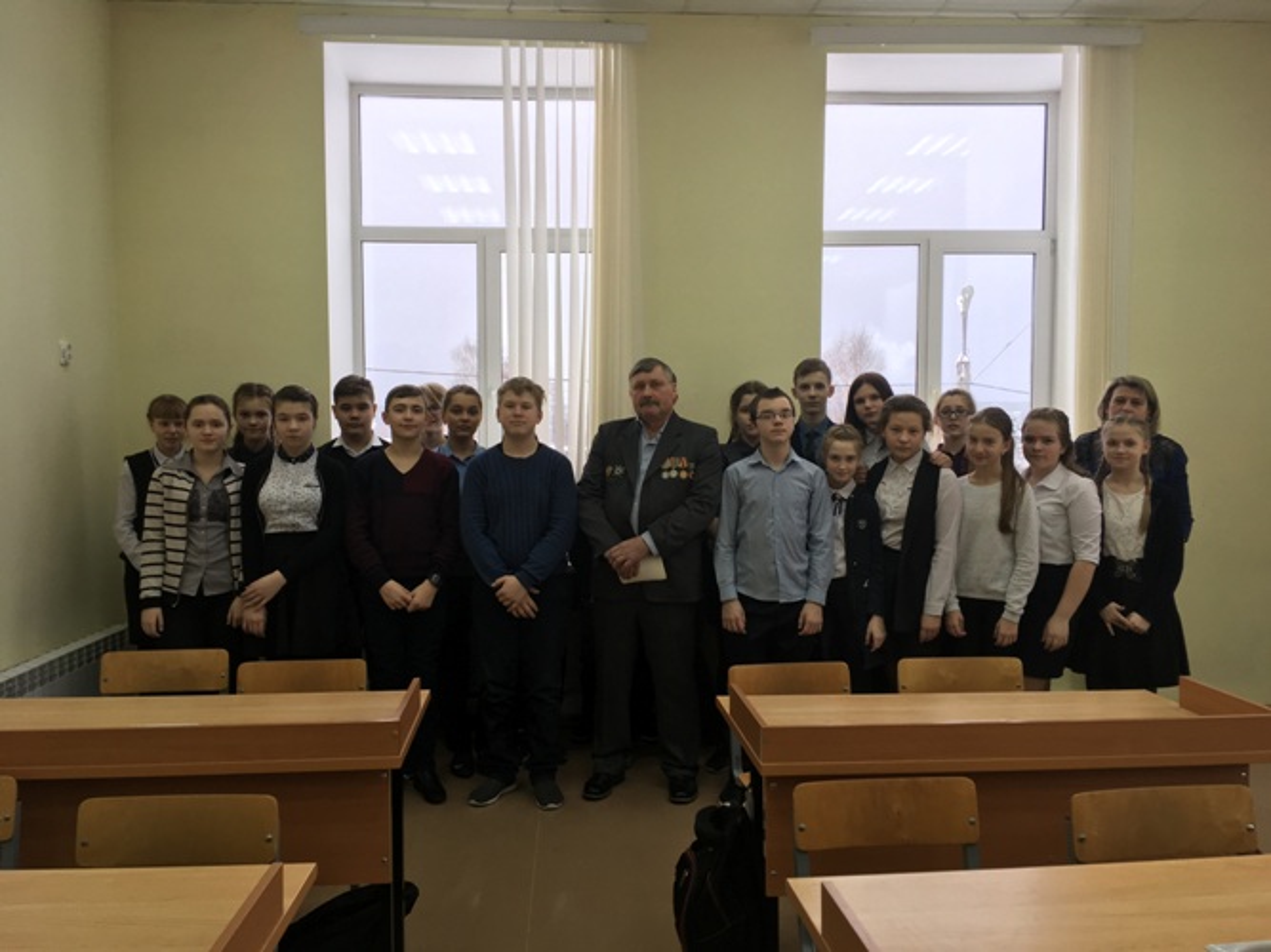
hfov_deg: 61.7
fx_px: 1065
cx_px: 636
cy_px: 476
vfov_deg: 48.2
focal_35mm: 29
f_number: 2.2
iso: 40
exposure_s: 1/100
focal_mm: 4.15
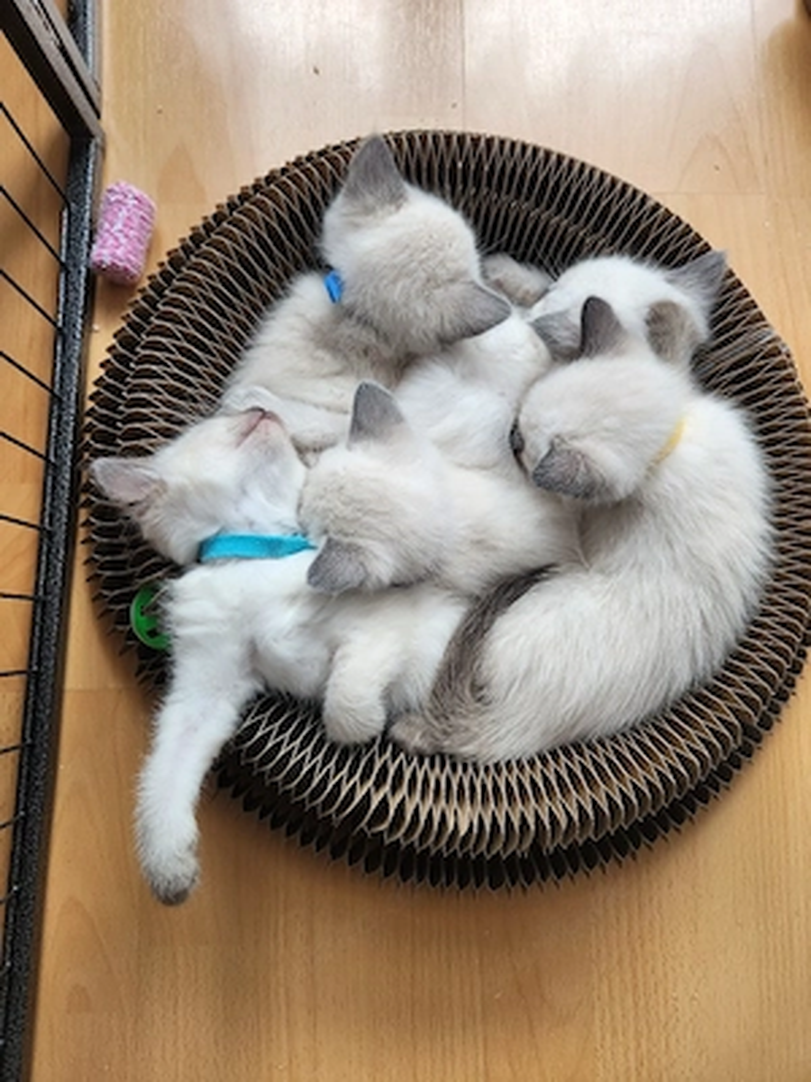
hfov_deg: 58.9
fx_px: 718
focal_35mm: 23
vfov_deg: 73.9
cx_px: 406
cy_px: 541
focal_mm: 5.4
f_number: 1.8
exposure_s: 1/101
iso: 160
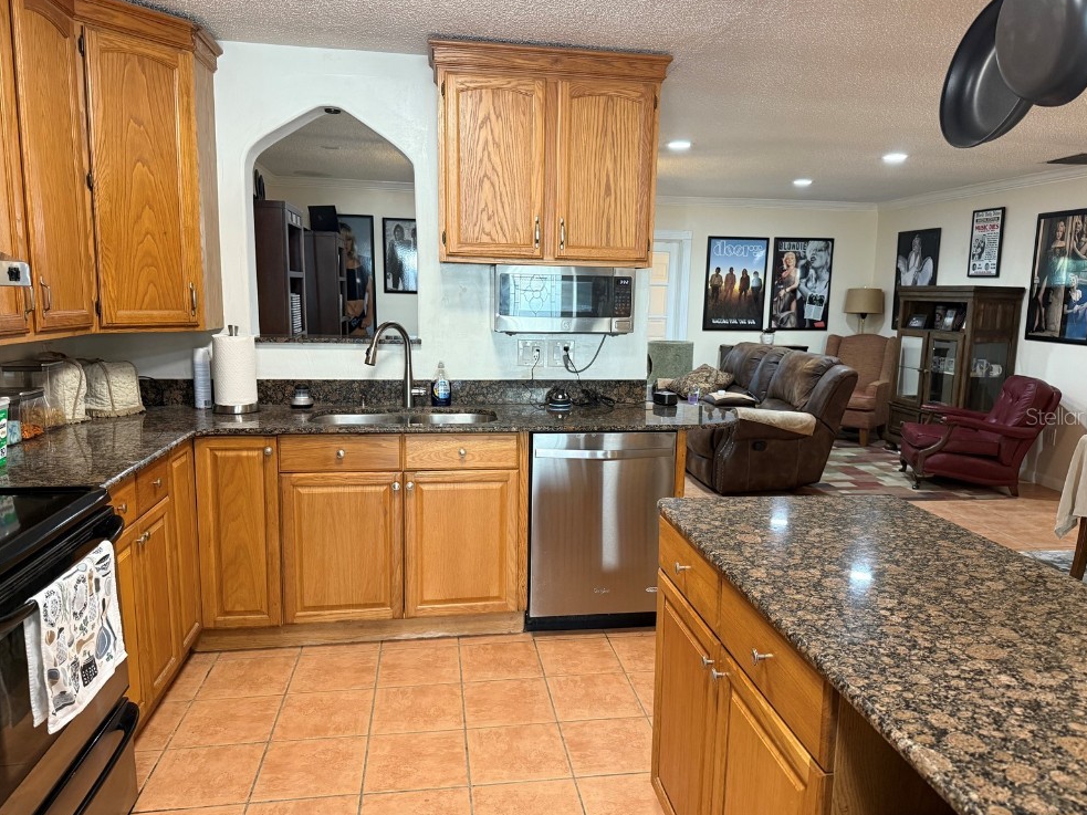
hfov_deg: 69.4
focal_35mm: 25
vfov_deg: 54.9
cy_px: 416
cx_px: 564
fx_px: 785
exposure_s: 1/60
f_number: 1.78
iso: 320
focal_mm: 6.76
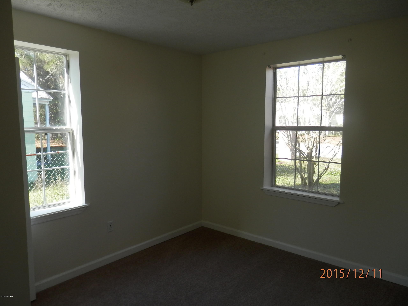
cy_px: 153
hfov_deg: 69.4
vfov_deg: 54.9
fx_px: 295
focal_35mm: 25
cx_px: 204
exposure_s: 1/100
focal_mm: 4.5
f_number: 3
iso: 80
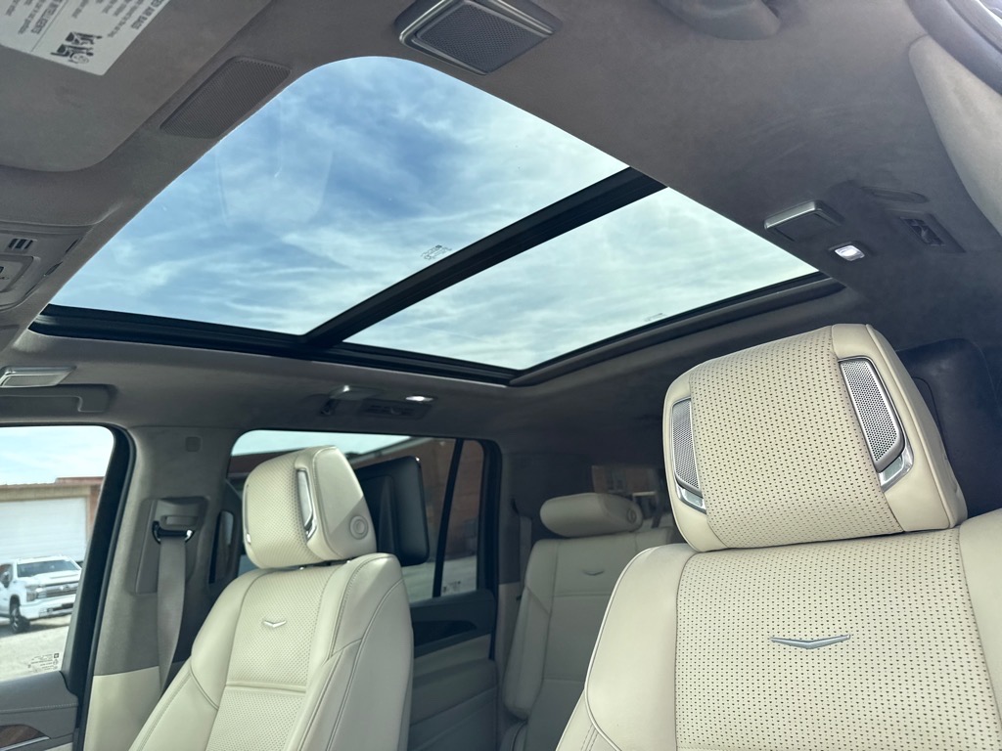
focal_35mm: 24
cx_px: 501
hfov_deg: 71.6
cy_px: 376
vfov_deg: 56.8
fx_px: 695
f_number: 1.78
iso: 80
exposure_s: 1/979
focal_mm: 6.76
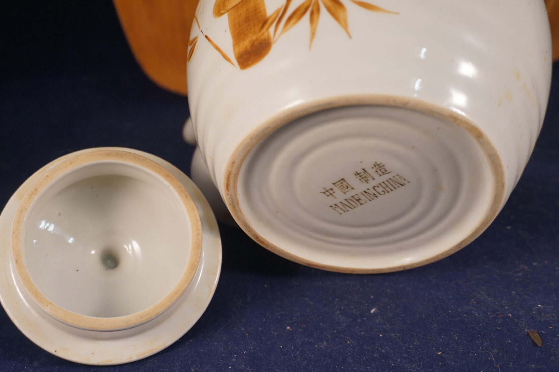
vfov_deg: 30.7
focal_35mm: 44
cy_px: 209
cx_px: 262
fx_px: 676
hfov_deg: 44.9
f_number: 4.5
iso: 640
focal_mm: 25
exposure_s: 1/60
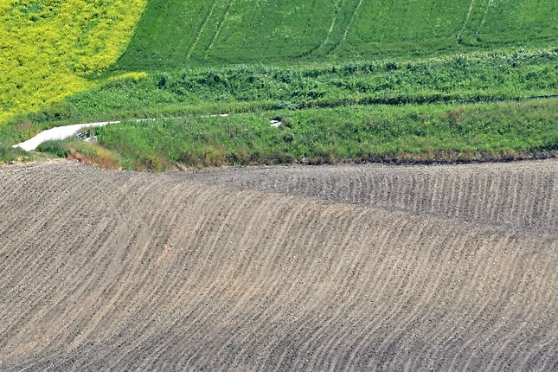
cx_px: -95
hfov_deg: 2.8
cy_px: 178
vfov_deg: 1.9
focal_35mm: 726
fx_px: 11252
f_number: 8
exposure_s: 1/500
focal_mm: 195
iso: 200
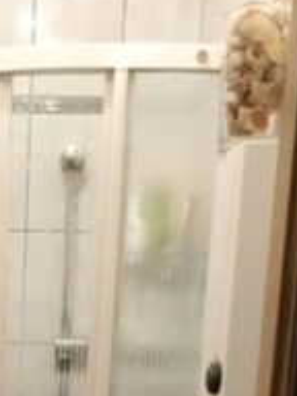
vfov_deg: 16.7
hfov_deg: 14.8
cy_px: 730
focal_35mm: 96
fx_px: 1098
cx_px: -70
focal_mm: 3.94
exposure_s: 1/25
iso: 320
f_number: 1.9
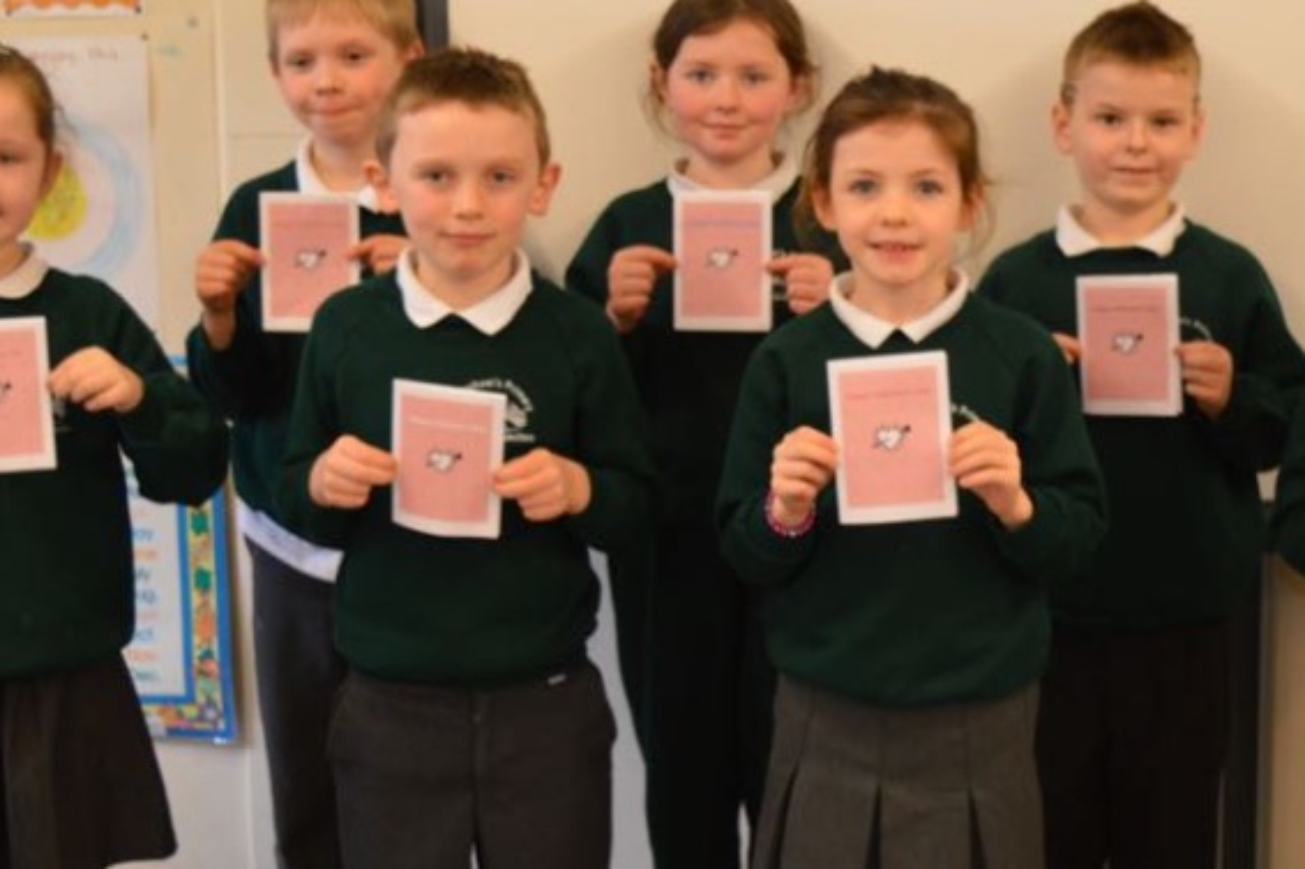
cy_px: 362
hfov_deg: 30.9
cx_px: 795
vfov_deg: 20.9
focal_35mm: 65
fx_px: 2351
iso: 720
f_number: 4
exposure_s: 1/60
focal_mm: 25
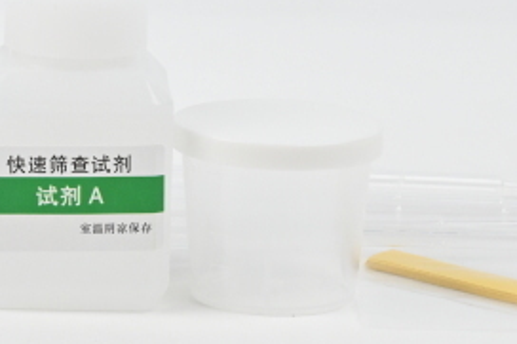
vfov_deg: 5.5
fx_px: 3559
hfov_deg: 8.3
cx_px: -27
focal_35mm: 248
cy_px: 118
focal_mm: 50
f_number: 11
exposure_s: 1/160
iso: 640
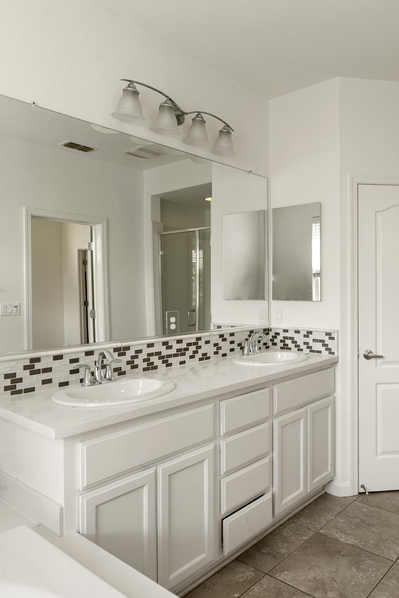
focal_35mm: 25
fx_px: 416
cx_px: 284
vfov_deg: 71.5
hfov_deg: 49.8
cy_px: 308
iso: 100
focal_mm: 16
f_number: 8
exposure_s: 1/20
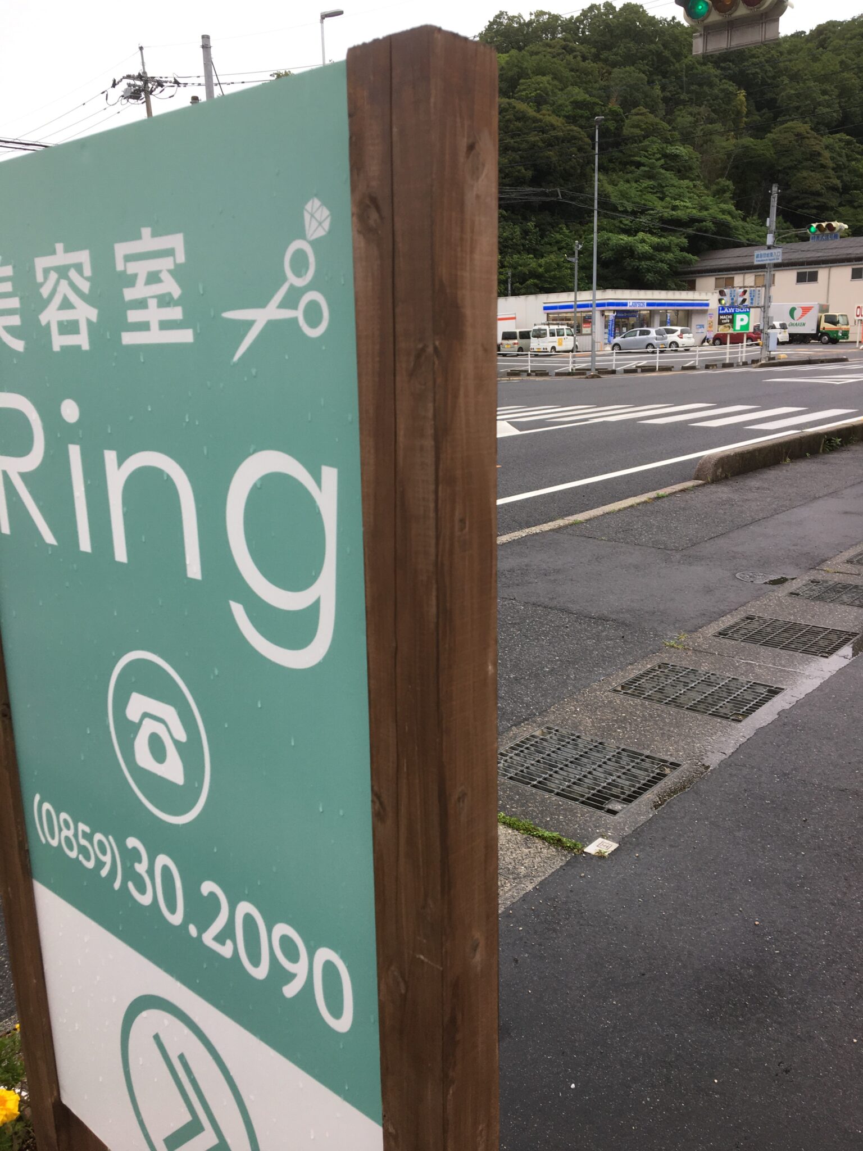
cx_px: 432
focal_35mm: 29
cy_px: 576
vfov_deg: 61.7
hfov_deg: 48.2
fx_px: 964
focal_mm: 4.15
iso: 25
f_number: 2.2
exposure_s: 1/202
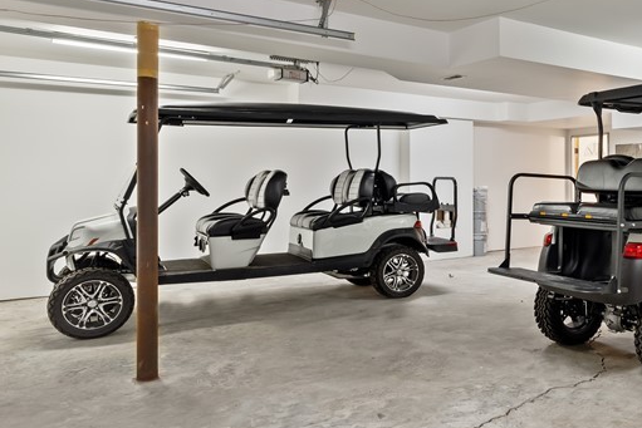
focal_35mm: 34
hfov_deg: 50.8
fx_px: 606
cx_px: 552
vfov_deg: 38.9
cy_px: 198
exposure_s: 4
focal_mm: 16
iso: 320
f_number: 8
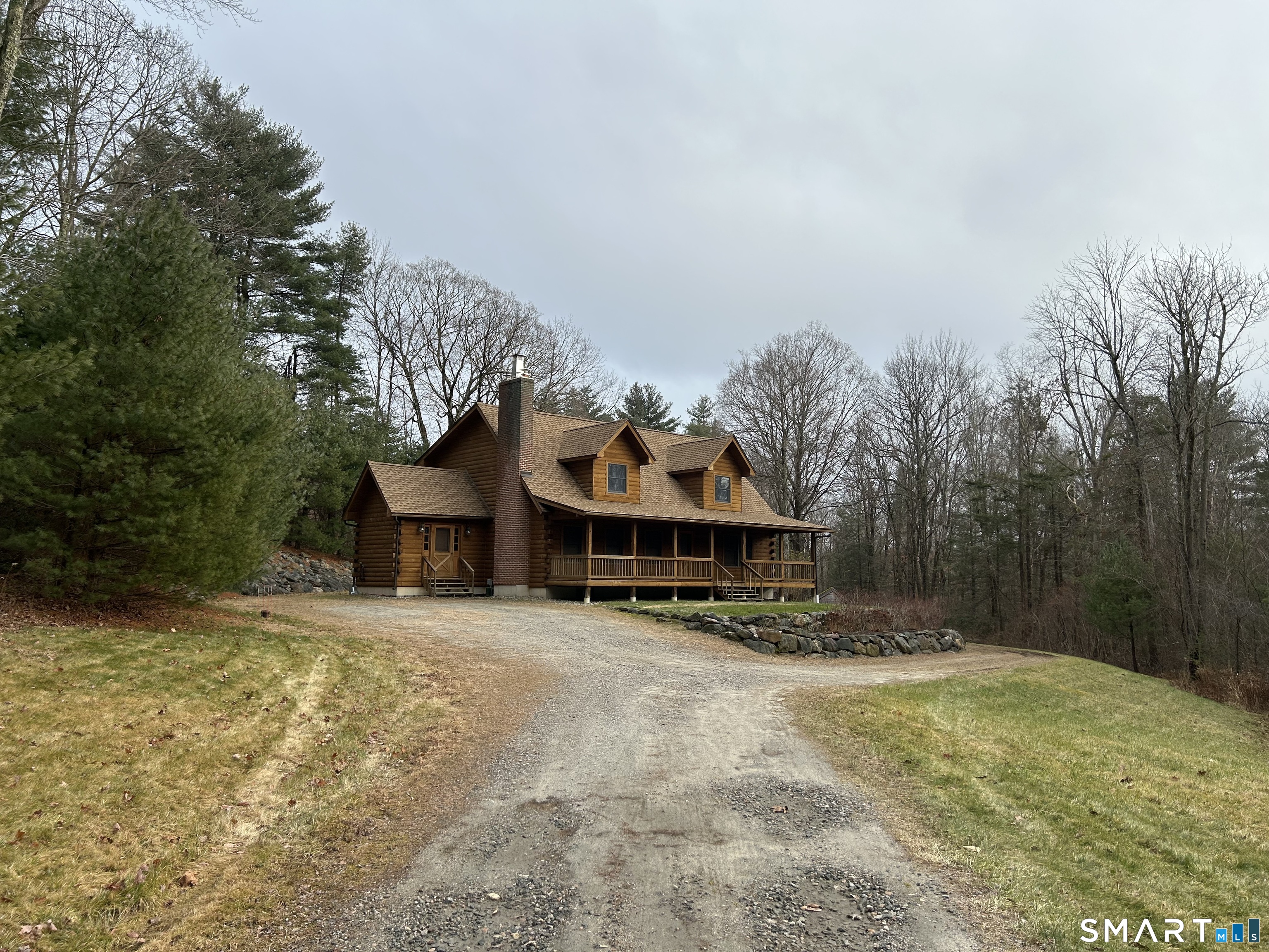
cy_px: 476
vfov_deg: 53.1
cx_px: 634
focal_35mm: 26
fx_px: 953
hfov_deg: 67.3
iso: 50
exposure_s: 1/1724
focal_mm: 5.7
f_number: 1.5
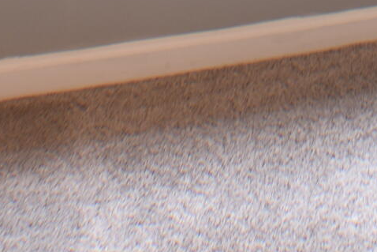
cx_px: 433
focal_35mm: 226
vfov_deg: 5.7
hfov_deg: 9.0
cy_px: -505
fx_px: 2367
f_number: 7.1
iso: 100
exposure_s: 1
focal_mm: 24
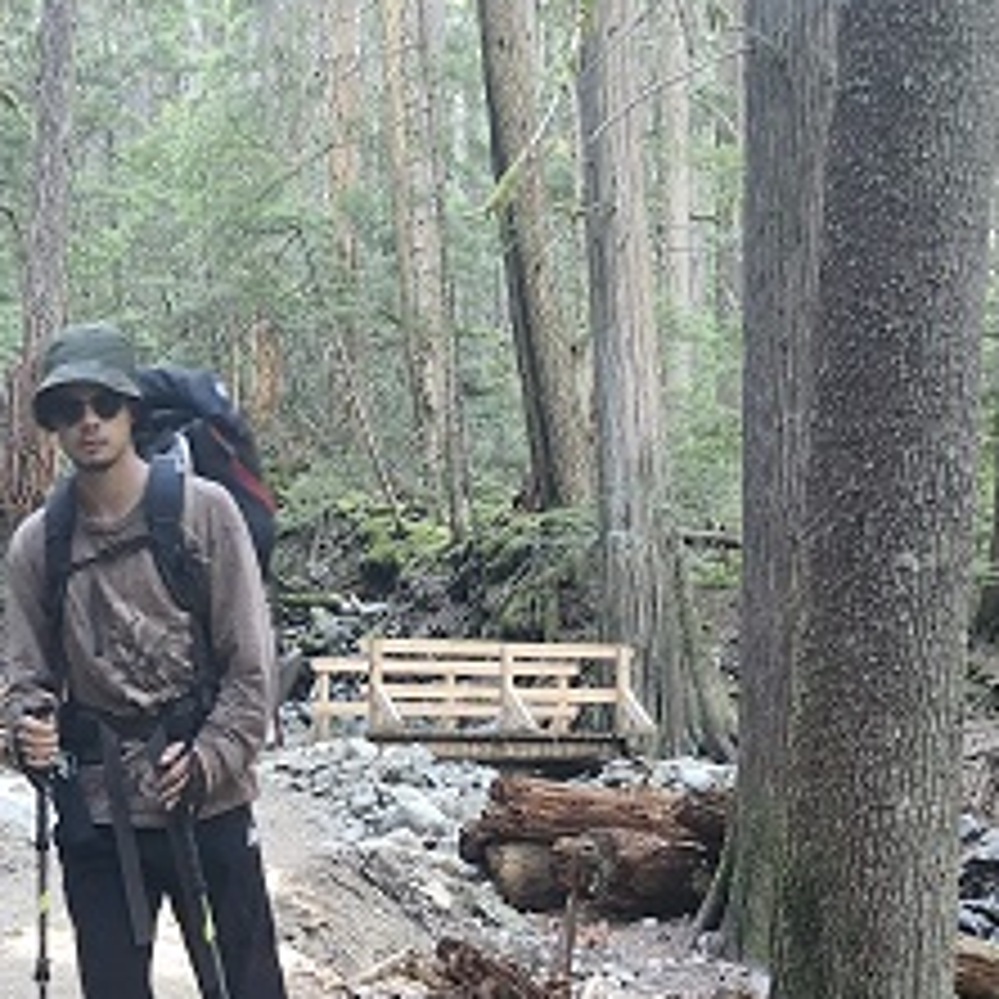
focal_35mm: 61
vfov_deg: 25.2
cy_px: 1220
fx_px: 1992
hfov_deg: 26.9
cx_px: 40
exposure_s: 1/30
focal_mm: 5.54
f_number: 1.8
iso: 640
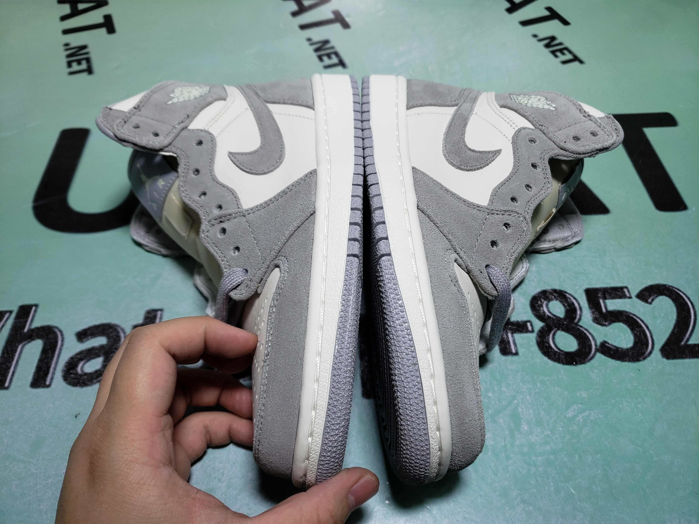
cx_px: 350
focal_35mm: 26
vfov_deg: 53.1
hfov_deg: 67.3
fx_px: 525
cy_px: 262
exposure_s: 1/441
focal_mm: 4.3
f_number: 1.5
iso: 50
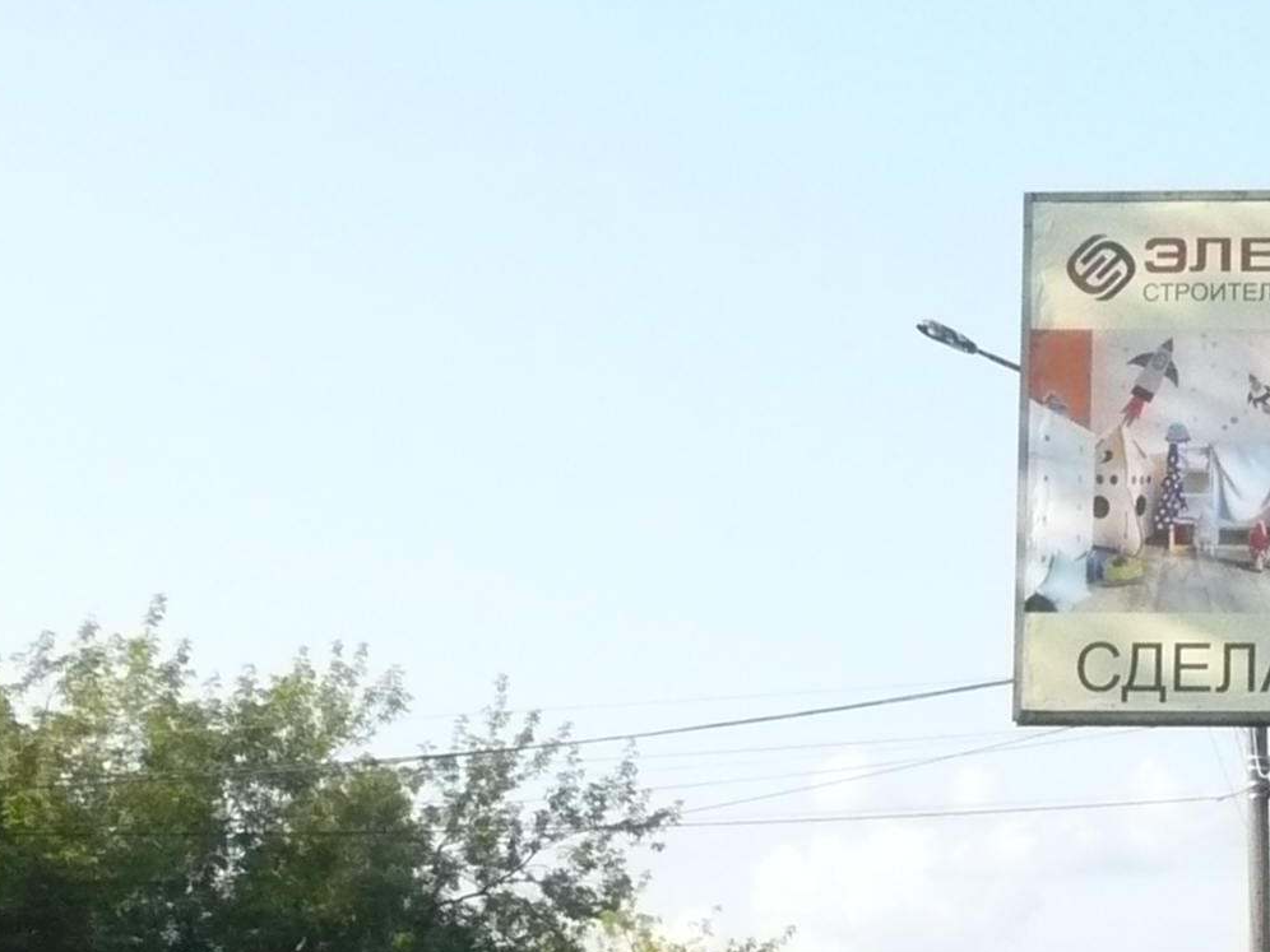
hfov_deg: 18.1
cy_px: 865
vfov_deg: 13.6
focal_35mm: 108
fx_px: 3962
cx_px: 984
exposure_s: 1/320
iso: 400
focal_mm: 5.8
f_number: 8
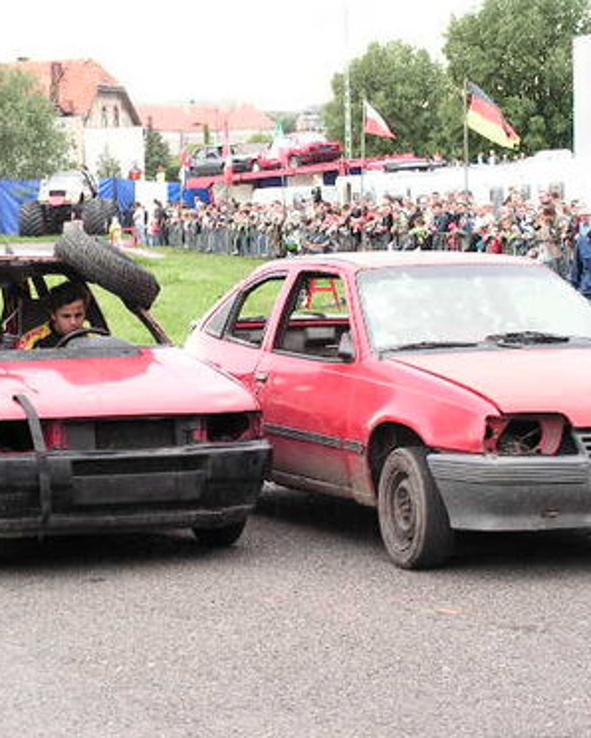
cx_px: 264
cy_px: 370
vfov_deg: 19.7
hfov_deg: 15.9
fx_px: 2119
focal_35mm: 97
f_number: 3.3
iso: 80
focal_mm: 12.4
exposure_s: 1/60
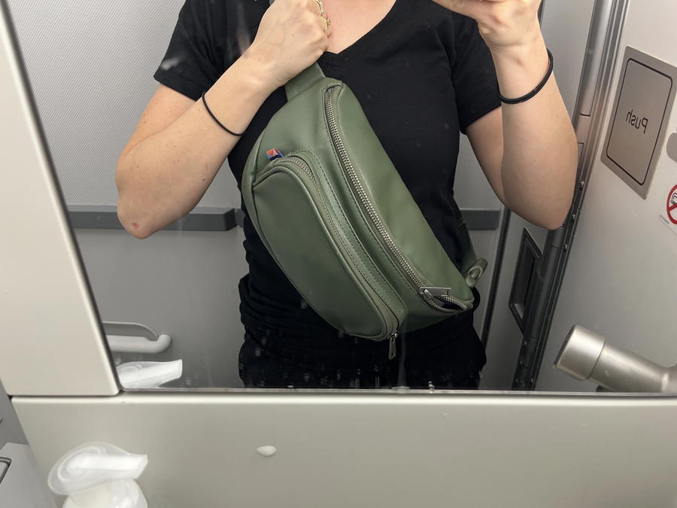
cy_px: 254
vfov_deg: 53.1
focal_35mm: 26
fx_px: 508
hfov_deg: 67.3
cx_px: 338
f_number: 1.6
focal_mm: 5.1
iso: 200
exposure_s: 1/57
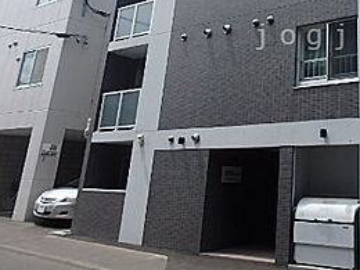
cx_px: 331
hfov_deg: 41.7
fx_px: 426
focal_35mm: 41
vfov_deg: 33.6
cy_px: 37
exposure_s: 1/800
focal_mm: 3.7
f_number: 3.5
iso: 125
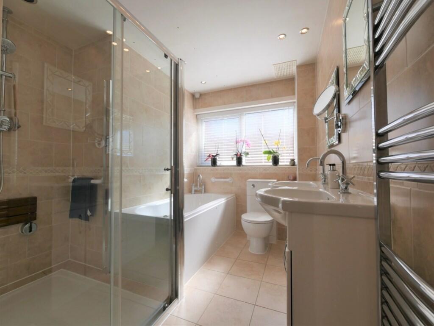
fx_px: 176
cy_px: 163
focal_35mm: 14
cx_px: 217
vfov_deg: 85.7
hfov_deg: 102.0
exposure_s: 1/200
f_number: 5
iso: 200
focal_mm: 7
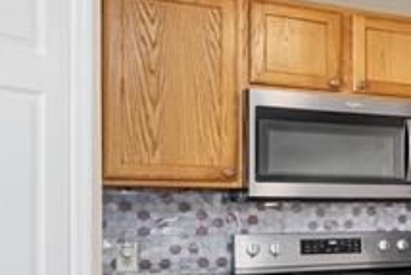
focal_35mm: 67
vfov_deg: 20.2
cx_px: 688
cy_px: 192
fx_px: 765
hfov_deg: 22.1
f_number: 7.1
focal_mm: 14
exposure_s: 1/6
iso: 400
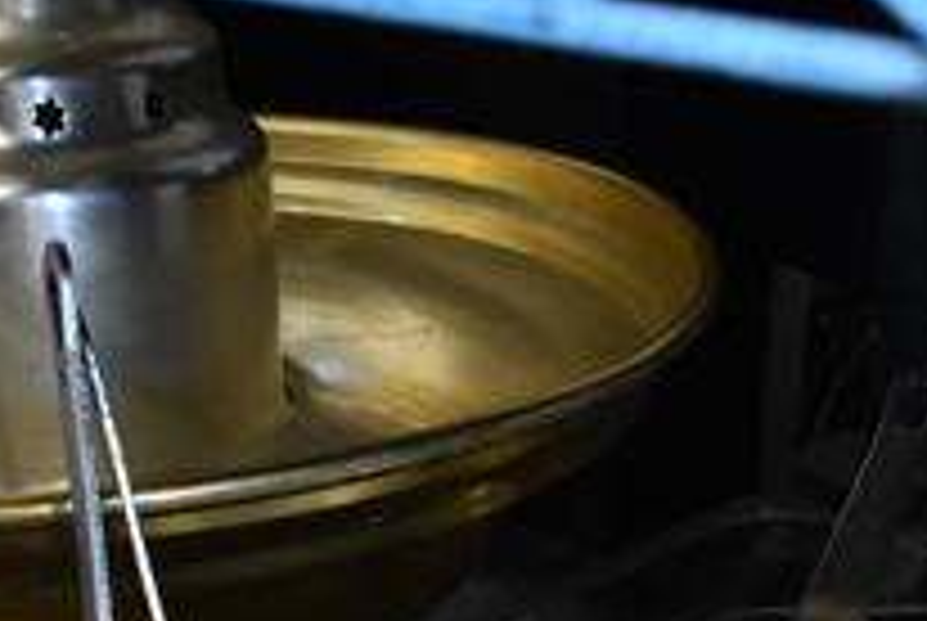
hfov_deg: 25.2
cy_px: 909
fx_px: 2063
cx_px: 603
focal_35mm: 80
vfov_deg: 15.8
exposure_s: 1/30
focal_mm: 18
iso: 1250
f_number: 3.5
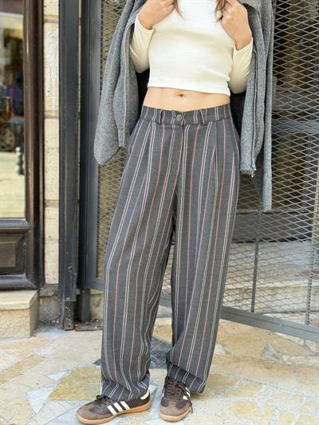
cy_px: 212
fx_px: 590
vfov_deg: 39.6
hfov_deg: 30.3
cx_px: 160
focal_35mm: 48
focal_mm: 6.76
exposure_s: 1/155
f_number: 1.78
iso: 80
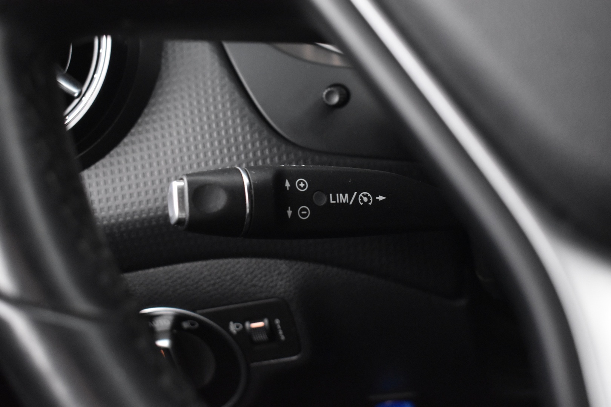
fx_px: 891
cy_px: 204
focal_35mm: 52
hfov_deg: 37.9
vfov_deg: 25.8
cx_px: 306
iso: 3200
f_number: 4.5
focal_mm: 35
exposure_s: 1/8
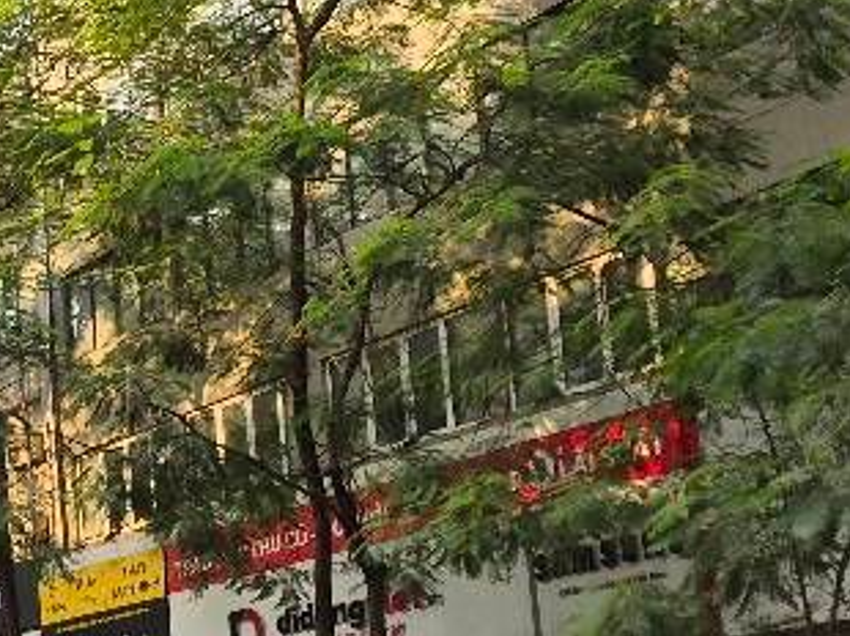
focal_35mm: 76
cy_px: 595
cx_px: -409
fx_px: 1865
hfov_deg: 21.7
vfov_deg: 19.0
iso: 80
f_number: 1.8
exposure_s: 1/2500
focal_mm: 5.4
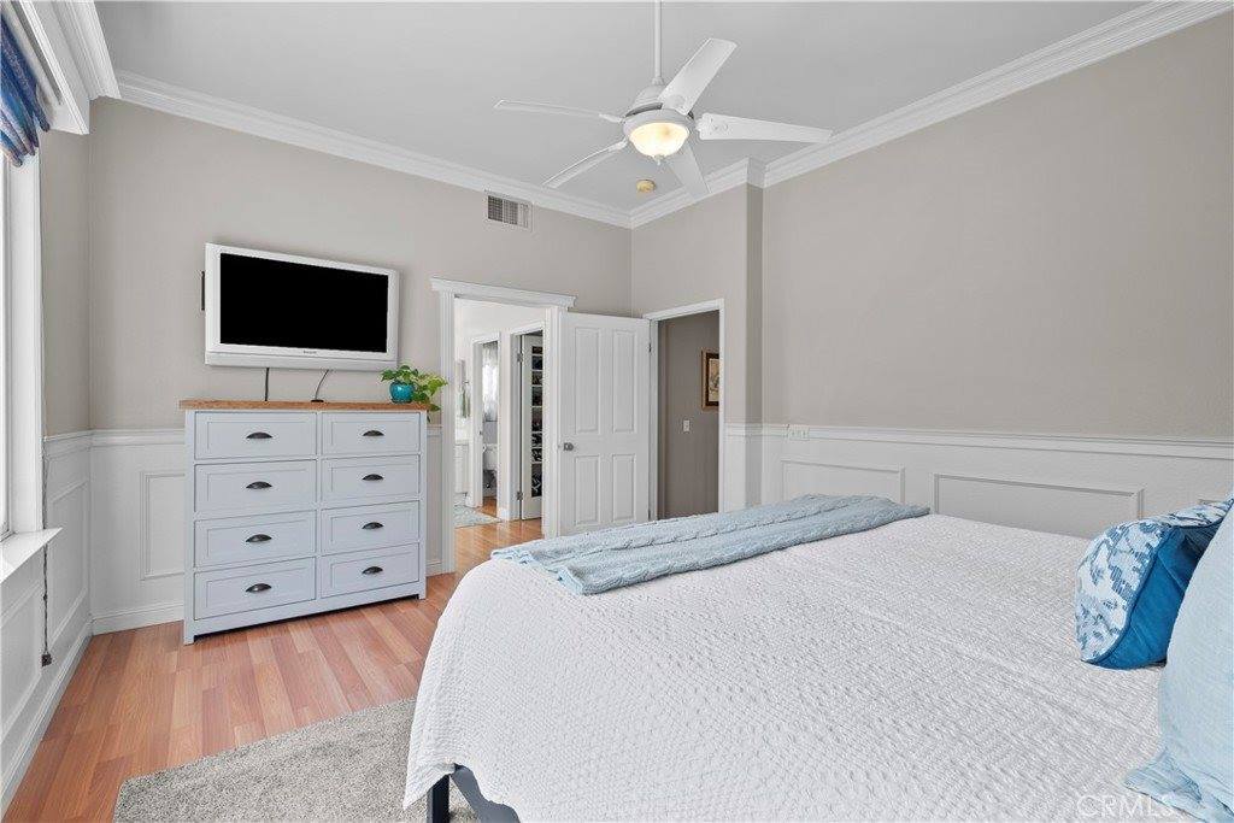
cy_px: 412
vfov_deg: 77.3
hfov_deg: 100.4
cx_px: 617
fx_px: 514
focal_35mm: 15
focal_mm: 15
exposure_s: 1/5
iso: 250
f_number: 9
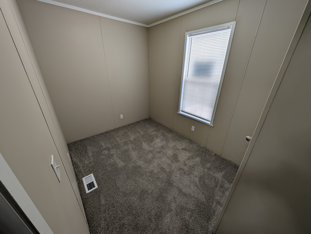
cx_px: 156
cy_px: 117
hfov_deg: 110.5
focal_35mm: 12
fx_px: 108
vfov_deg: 94.6
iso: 46
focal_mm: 2.23
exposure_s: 1/60
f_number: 1.95
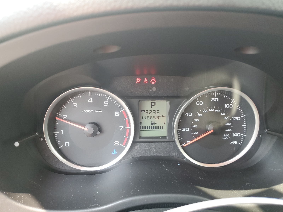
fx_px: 213
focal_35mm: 26
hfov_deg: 67.3
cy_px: 106
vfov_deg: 53.1
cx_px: 142
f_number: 1.5
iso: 92
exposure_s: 1/120
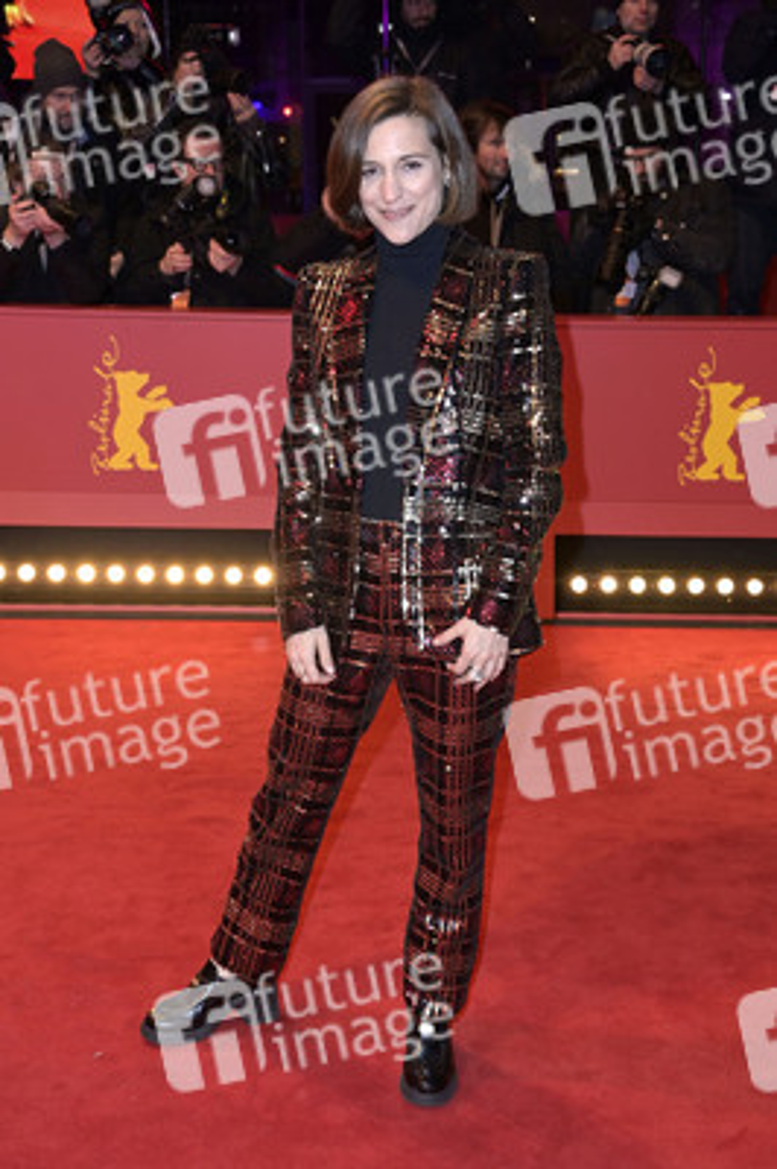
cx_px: 388
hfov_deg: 26.9
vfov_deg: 39.6
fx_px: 1621
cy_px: 584
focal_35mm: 50
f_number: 5.6
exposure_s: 1/250
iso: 1000
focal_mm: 50
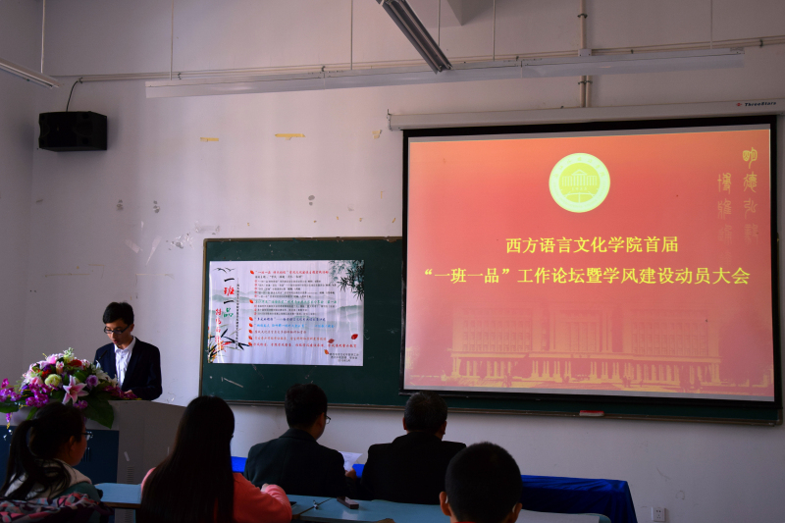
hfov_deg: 49.6
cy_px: 262
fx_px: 850
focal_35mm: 39
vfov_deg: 34.2
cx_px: 392
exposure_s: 1/60
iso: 400
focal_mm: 26
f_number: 4
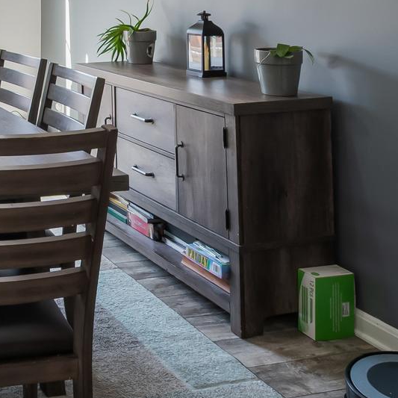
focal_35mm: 49
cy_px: -7
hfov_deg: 29.5
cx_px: -88
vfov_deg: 31.8
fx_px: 637
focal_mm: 10
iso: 400
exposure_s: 1/10
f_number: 10
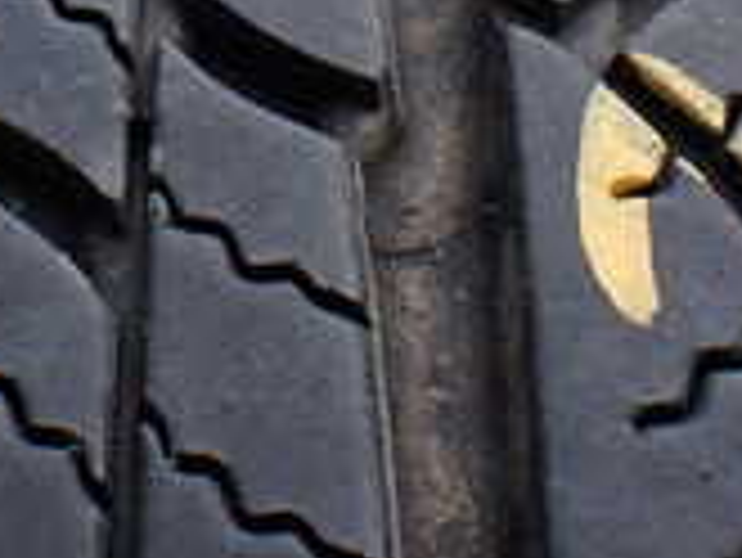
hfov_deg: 17.9
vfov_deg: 12.9
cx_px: 202
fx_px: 2338
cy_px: -266
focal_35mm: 109
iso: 100
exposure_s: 1/160
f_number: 3.2
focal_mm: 5.4
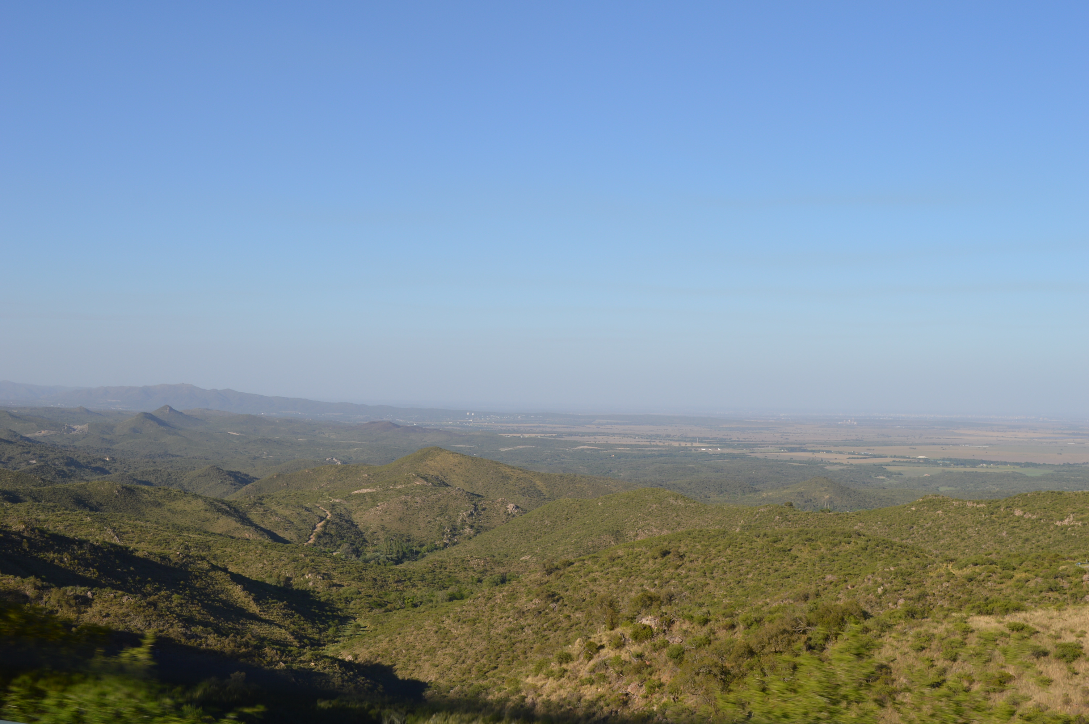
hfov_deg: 43.6
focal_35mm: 45
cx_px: 544
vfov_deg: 29.8
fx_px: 1360
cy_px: 362
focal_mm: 30
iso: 100
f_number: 8
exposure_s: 1/250
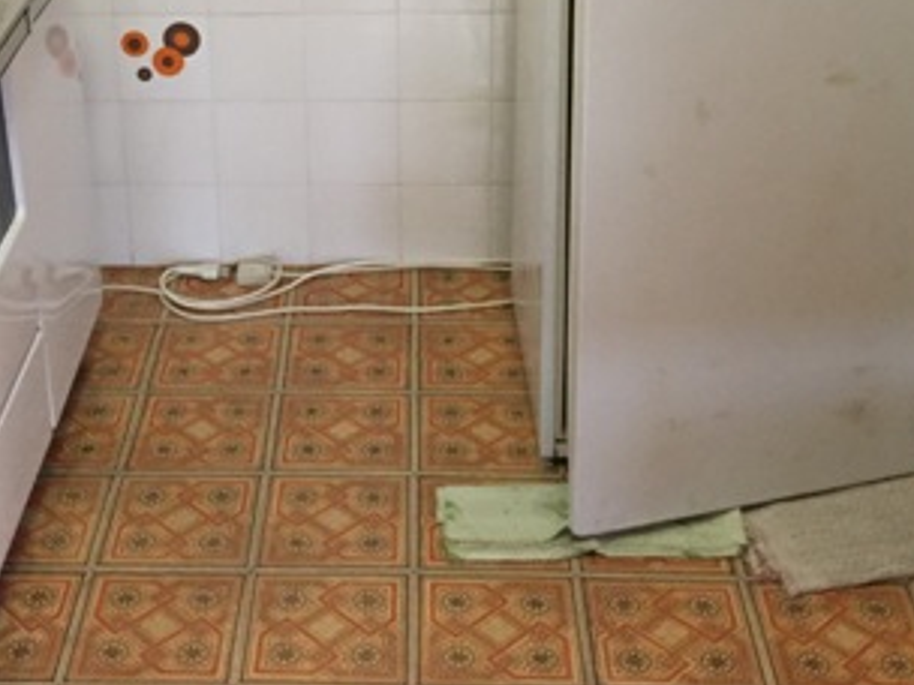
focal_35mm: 61
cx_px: 331
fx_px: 1611
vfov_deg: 23.3
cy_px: 54
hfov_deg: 31.5
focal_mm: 4.15
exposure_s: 1/33
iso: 250
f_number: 2.2
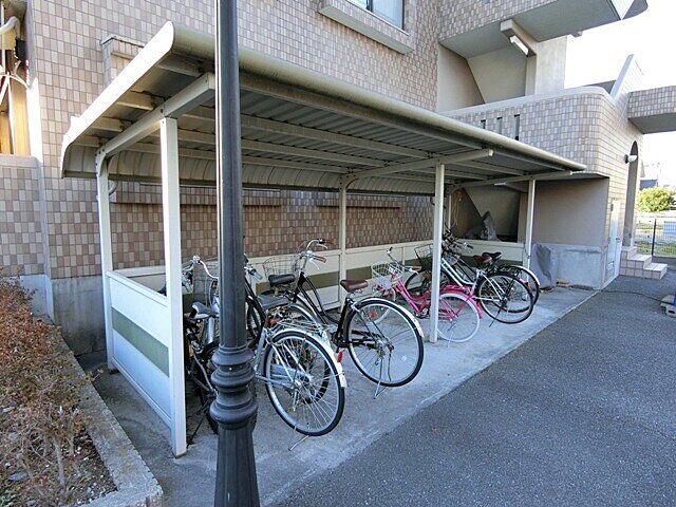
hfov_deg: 84.7
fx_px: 371
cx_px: 338
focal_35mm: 19
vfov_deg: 68.7
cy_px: 254
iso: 160
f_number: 2.7
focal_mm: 4.06
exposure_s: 1/125
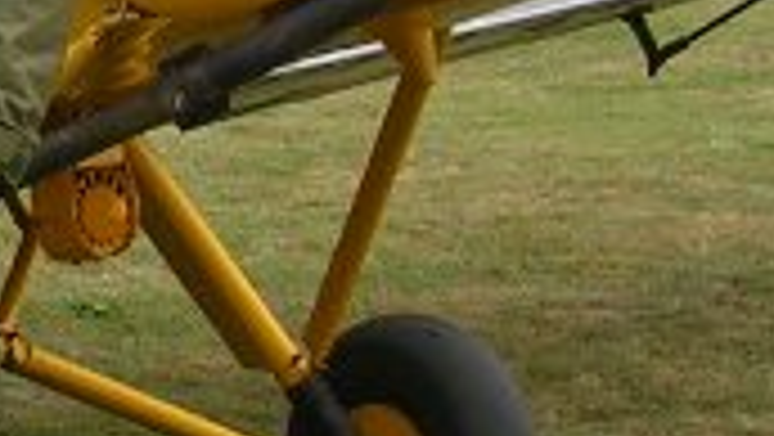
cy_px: -76
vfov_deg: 6.3
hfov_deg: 10.9
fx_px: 3943
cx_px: -333
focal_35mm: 192
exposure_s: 1/450
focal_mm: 5.8
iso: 50
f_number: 2.8
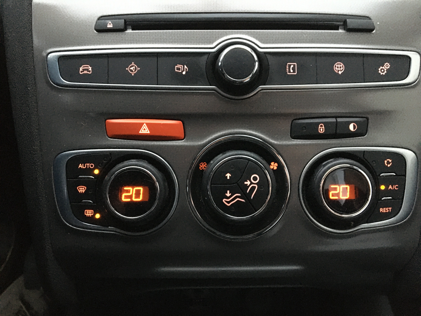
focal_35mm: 29
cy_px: 158
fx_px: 353
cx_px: 210
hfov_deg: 61.7
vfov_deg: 48.2
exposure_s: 1/17
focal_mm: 4.15
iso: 320
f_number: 2.2
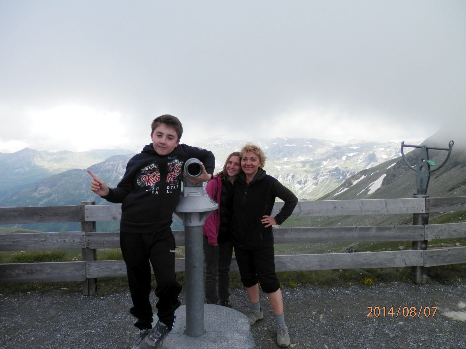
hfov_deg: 69.4
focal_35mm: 25
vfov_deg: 54.9
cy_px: 174
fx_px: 337
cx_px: 233
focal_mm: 4.5
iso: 80
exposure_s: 1/500
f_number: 3
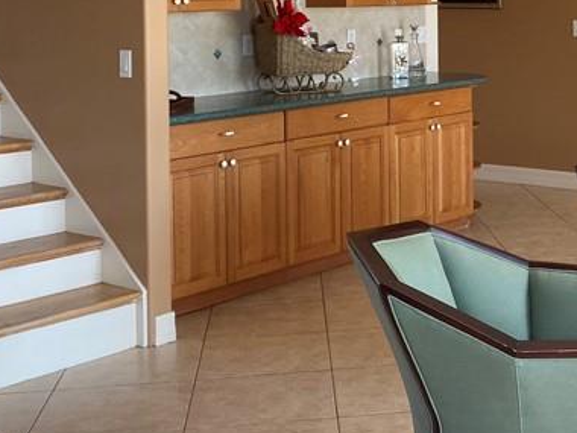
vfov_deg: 20.4
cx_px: 516
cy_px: 17
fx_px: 1167
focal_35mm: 70
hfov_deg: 26.8
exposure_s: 1/121
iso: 80
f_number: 1.8
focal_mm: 4.25
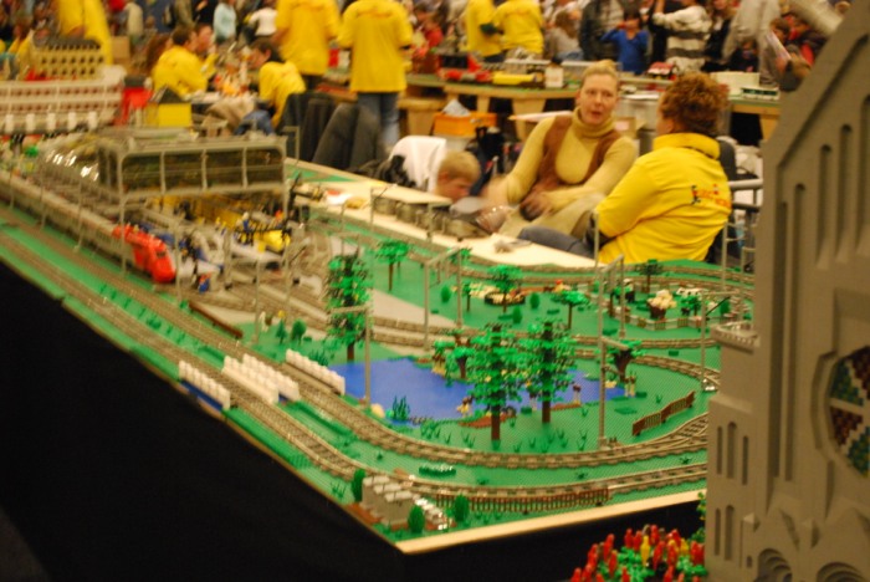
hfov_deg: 31.9
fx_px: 1524
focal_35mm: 63
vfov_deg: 21.6
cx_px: 435
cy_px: 291
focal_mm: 42
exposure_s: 1/13
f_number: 5.3
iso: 1600
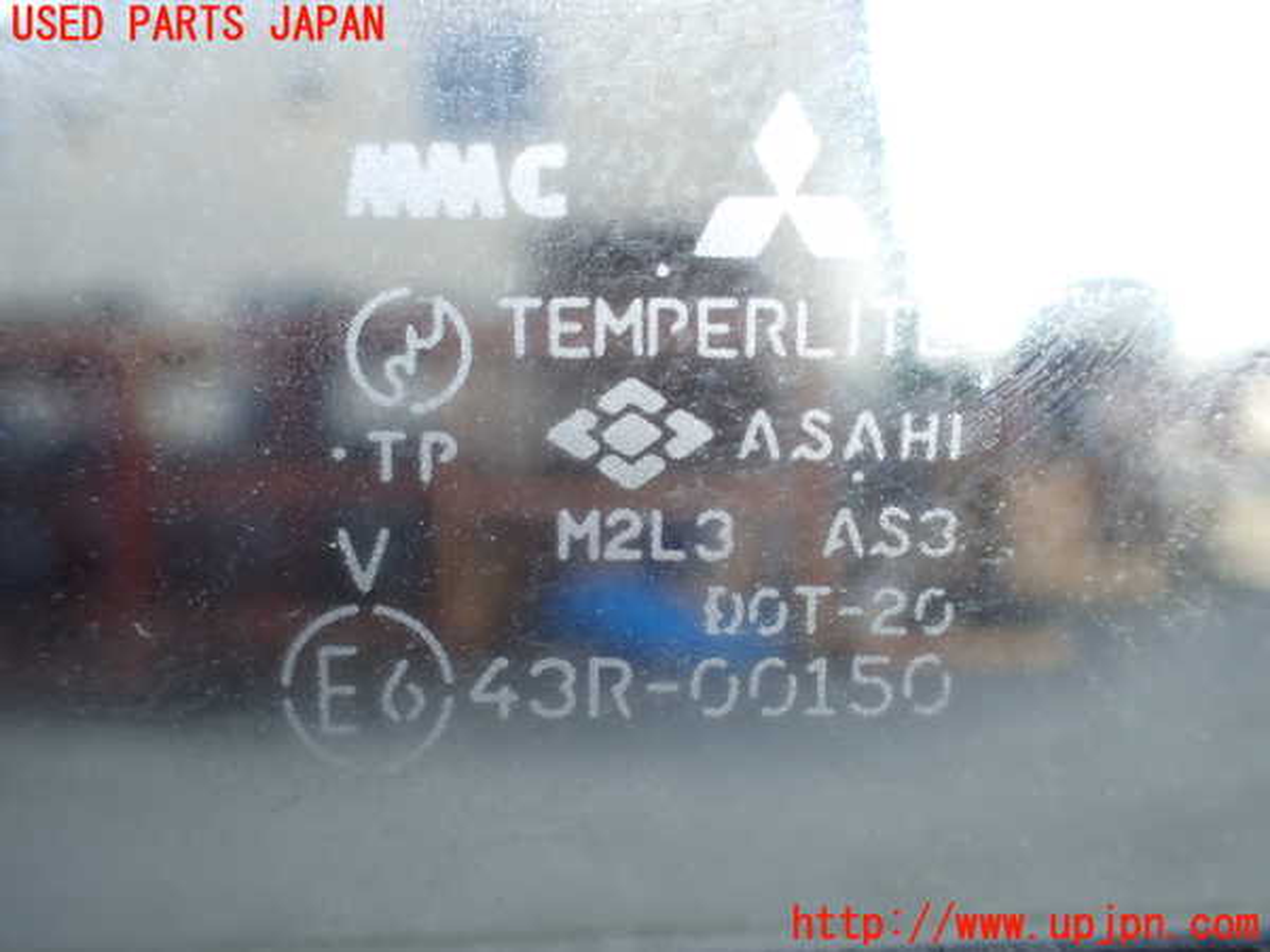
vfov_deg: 46.8
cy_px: 476
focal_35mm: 30
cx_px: 635
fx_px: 1101
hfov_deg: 60.0
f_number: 2.3
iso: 125
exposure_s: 1/125
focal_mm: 5.4
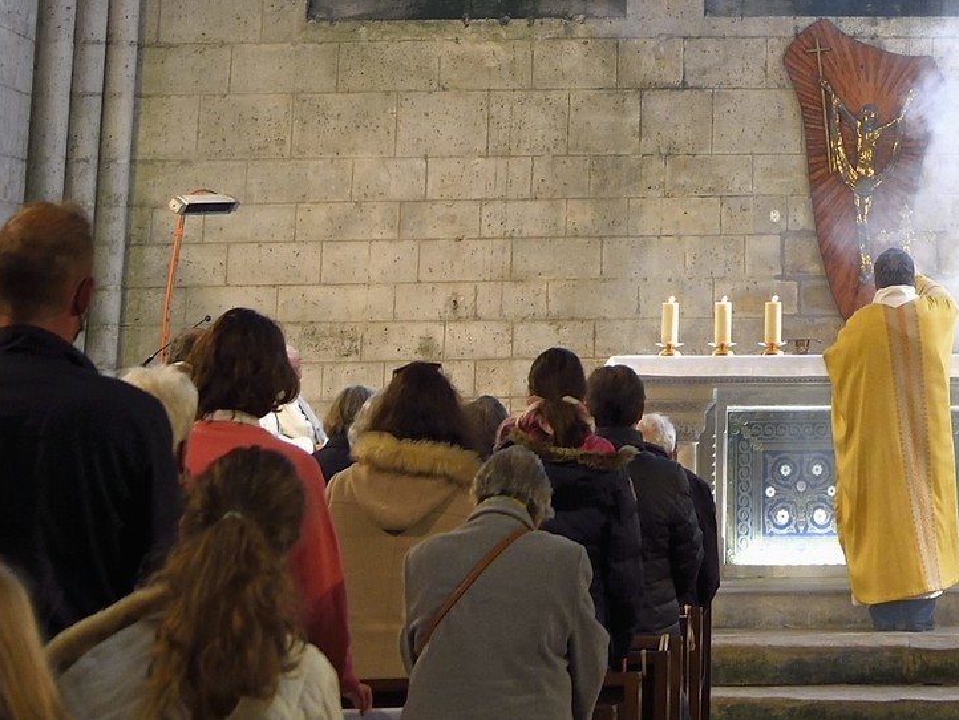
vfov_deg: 8.7
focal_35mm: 160
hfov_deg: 12.2
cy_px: -790
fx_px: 4434
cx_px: 887
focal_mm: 50
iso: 1600
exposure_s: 1/40
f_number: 7.1
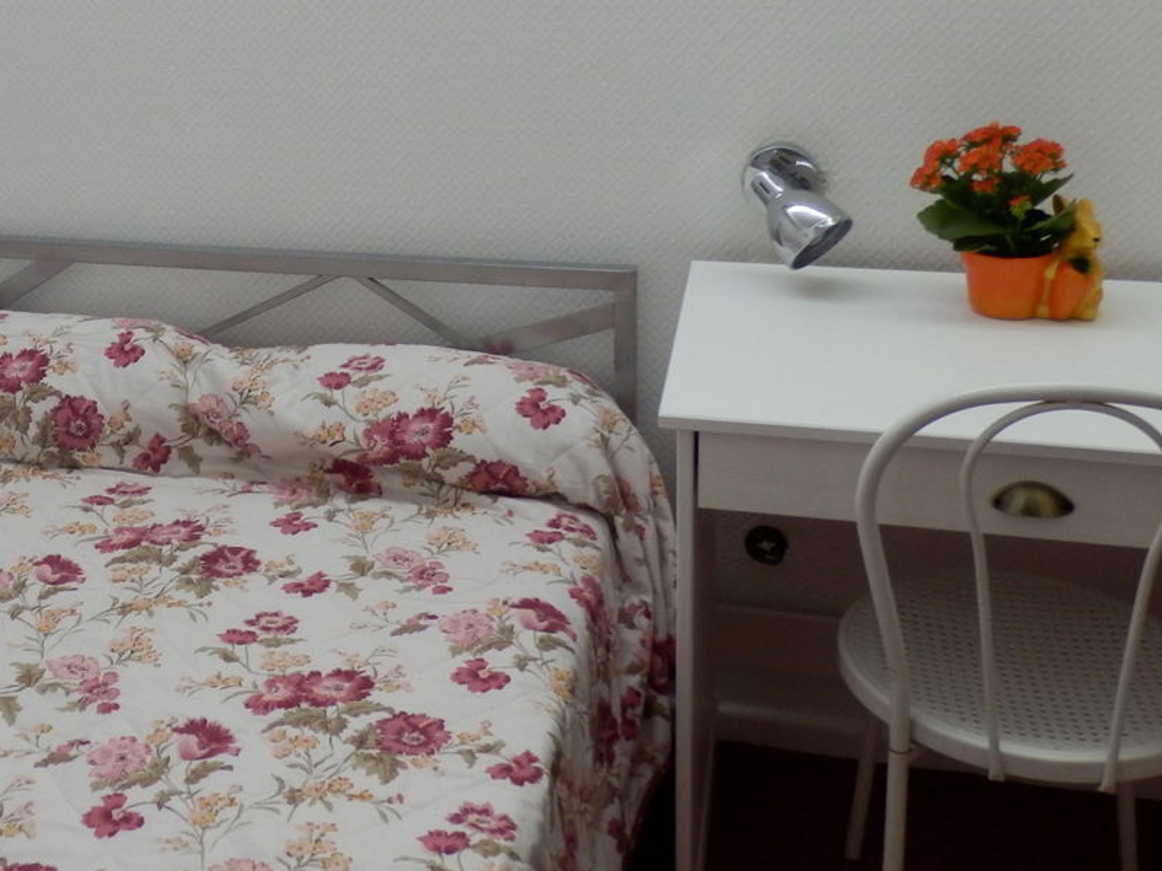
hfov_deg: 36.4
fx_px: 1678
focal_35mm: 50
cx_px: 168
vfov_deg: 28.3
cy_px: 135
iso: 200
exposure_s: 1/30
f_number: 3
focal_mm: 4.5
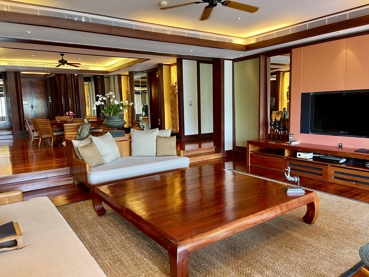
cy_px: 138
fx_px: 277
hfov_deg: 67.3
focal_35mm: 26
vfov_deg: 53.1
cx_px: 184
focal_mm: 5.1
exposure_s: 1/50
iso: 125
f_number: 1.6
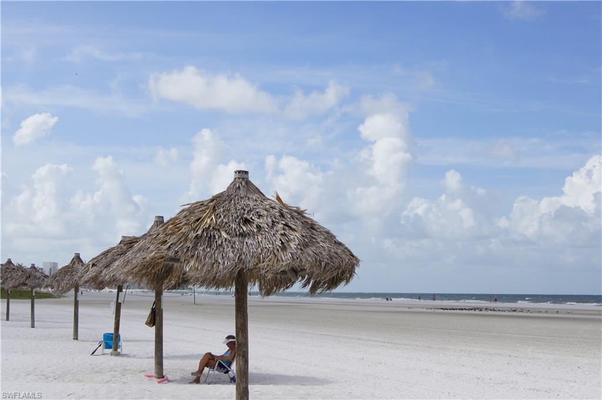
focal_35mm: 52
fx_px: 877
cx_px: 301
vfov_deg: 25.7
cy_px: 200
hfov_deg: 37.9
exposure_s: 1/250
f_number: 13
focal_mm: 35
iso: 100
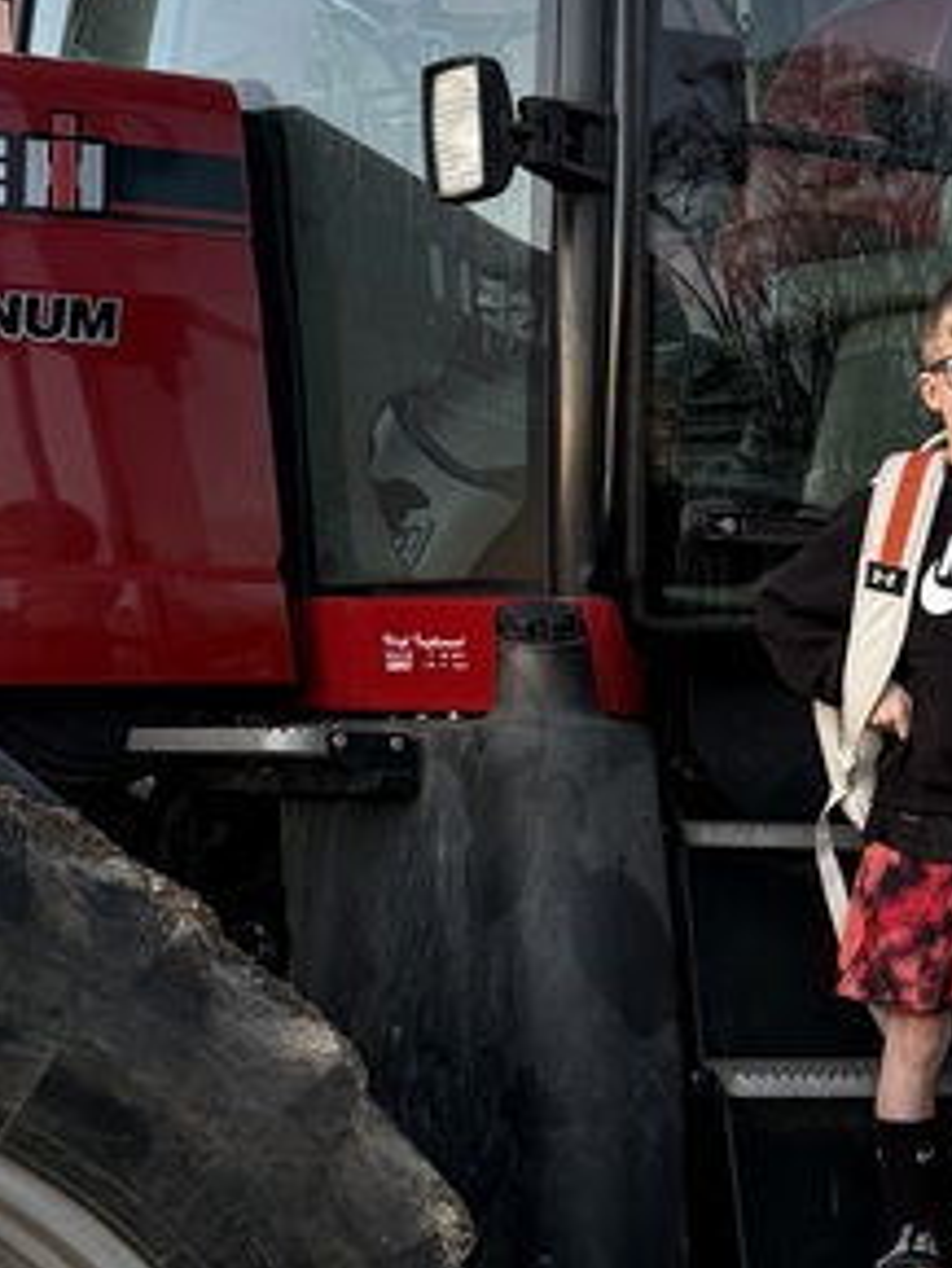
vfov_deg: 21.8
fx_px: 3115
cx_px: 978
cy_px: 1378
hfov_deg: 17.0
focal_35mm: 85
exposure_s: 1/99
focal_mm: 6.76
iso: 200
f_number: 1.78
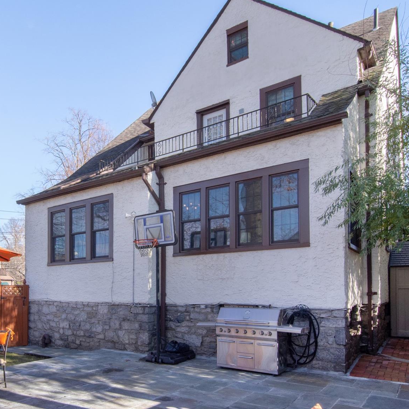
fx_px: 331
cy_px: 206
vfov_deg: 63.4
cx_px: 117
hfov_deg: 60.9
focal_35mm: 25
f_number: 11
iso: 640
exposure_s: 1/200
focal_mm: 11
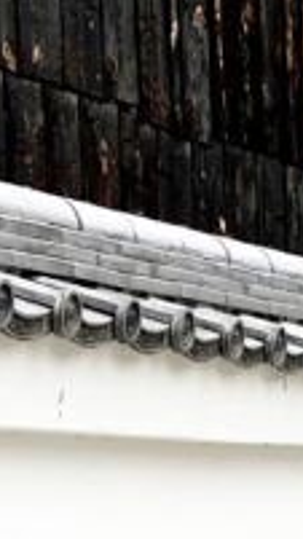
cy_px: 764
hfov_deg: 6.0
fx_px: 2772
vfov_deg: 10.8
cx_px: 676
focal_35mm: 194
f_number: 1.8
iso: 32
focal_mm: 3.99
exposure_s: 1/665
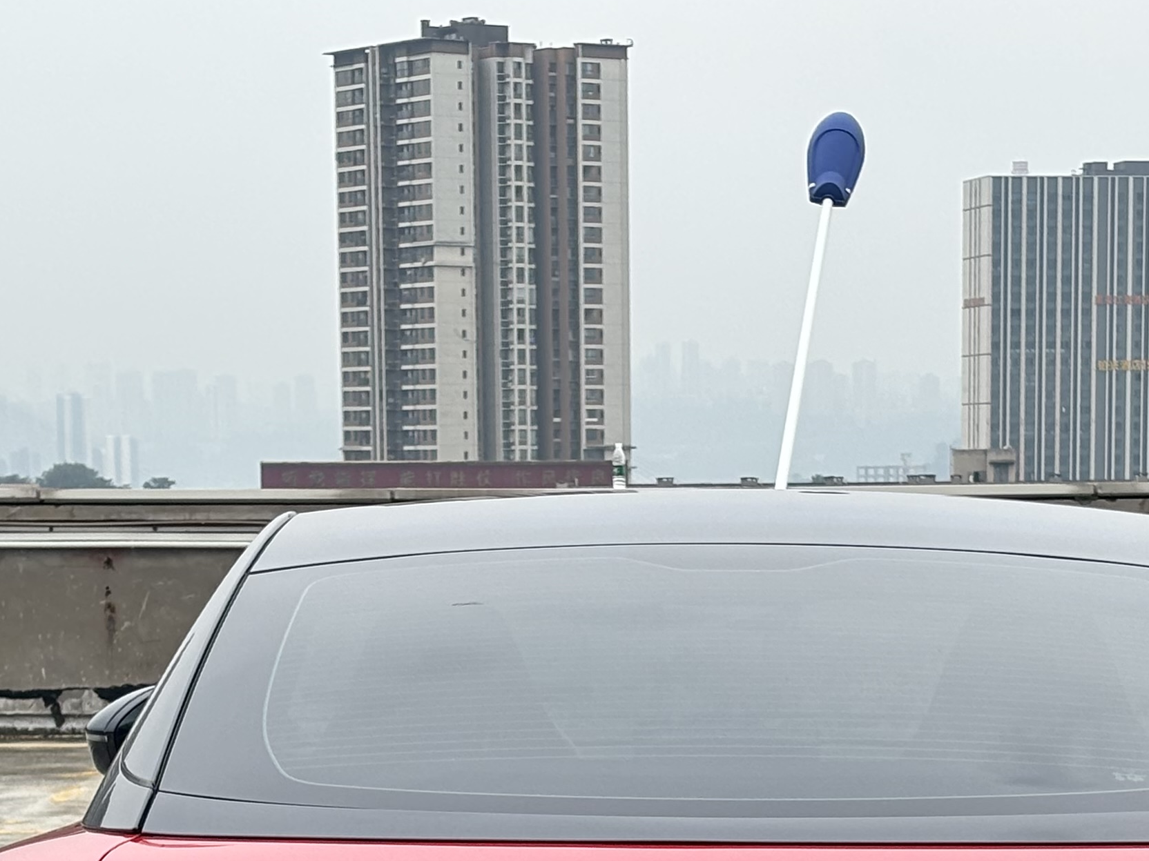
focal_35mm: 126
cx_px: 706
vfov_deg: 11.5
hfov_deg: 15.6
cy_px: 1022
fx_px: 4182
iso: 32
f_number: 1.6
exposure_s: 1/799
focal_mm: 5.96
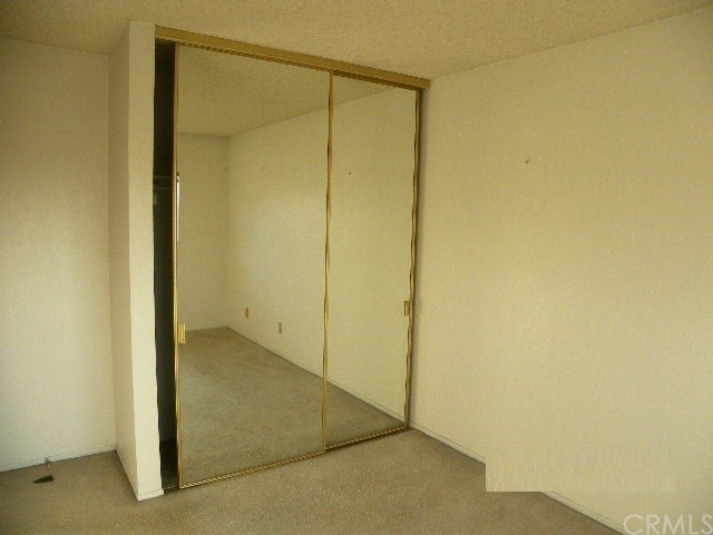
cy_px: 268
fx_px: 536
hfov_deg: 67.3
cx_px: 356
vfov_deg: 53.1
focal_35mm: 26
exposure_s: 1/324
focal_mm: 4.6
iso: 160
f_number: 2.8
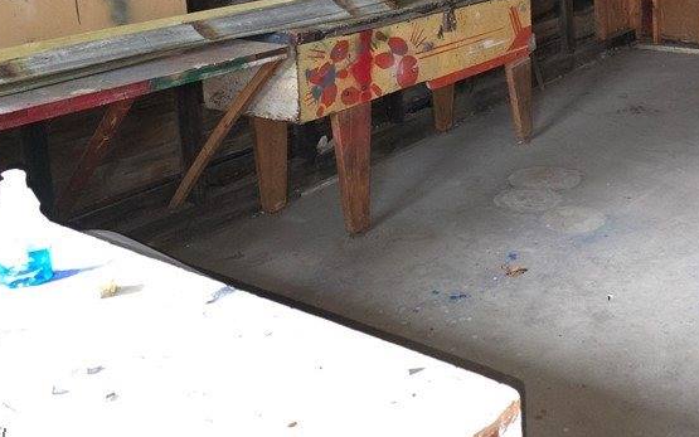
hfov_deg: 43.0
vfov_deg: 26.7
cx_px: 525
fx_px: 857
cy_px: -24
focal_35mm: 45
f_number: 1.7
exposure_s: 1/8
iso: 1250
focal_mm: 6.3
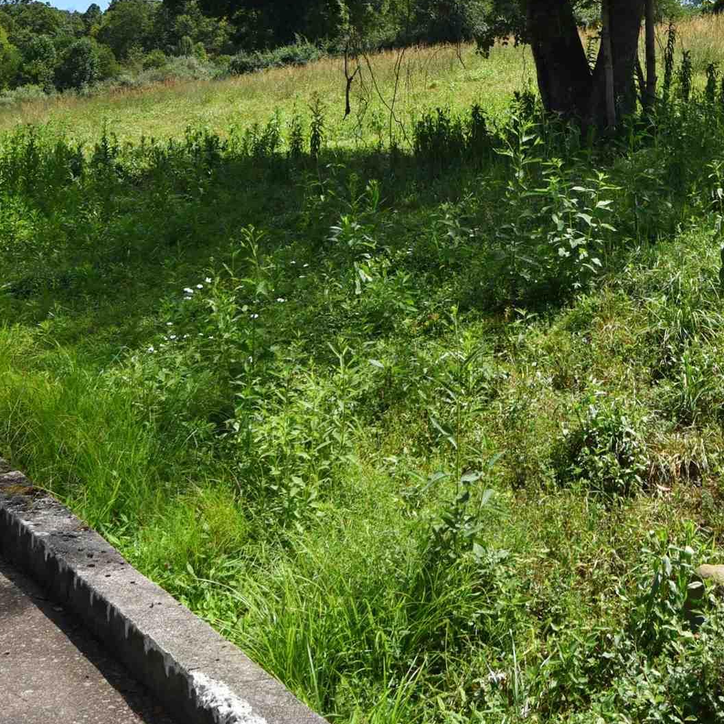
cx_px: 592
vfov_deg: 33.9
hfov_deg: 34.8
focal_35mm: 47
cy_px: 60
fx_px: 1112
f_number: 9
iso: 200
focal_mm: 19
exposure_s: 1/320
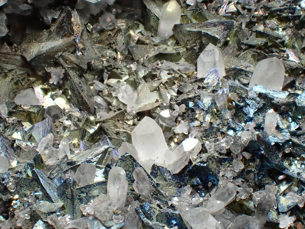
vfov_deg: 14.8
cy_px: 114
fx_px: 881
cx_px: 152
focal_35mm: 100
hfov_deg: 19.6
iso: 800
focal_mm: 18
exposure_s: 1/200
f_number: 6.3
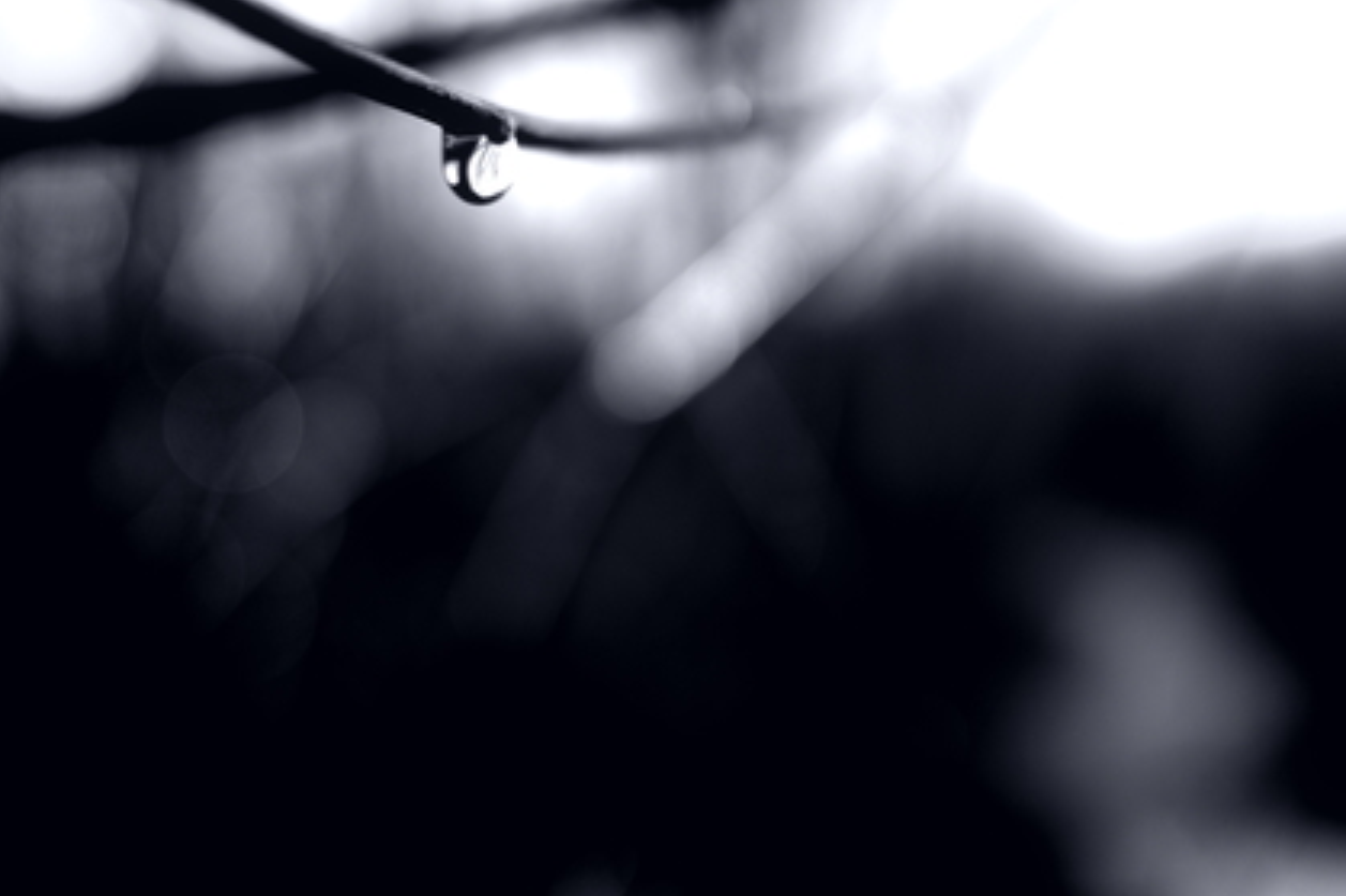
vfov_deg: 31.2
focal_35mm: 43
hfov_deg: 45.4
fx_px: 1607
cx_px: 659
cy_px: 417
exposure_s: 1/800
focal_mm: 26
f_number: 2.8
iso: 200
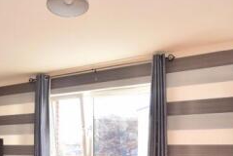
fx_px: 265
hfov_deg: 46.9
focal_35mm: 41
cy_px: 155
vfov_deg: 30.4
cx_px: 83
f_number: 9
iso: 800
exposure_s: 1/80
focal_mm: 10
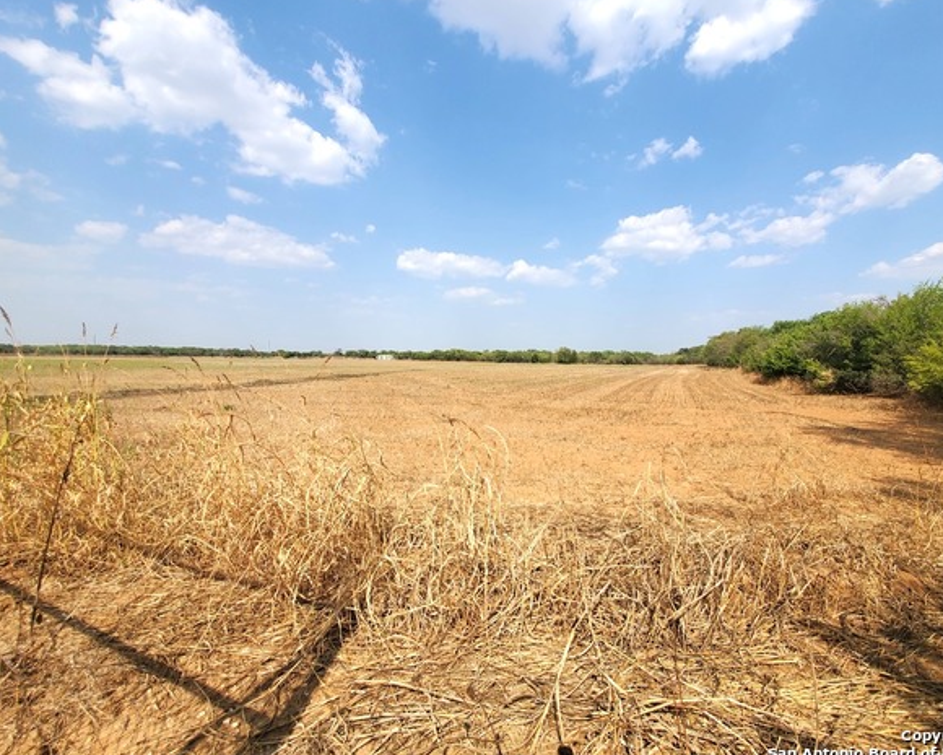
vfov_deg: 88.0
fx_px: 391
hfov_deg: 100.5
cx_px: 507
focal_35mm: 14
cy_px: 373
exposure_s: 1/1339
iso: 50
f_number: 2.2
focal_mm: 1.8
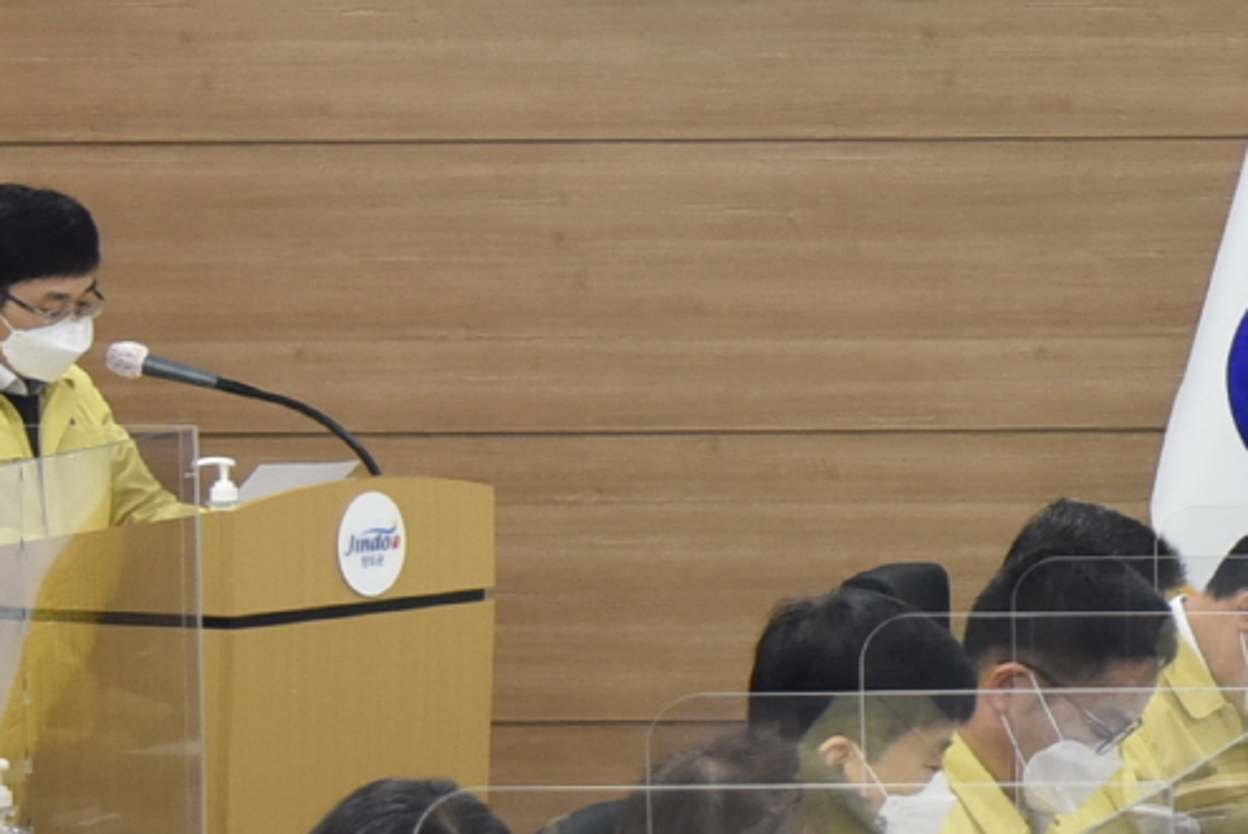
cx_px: 2670
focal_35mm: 196
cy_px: 452
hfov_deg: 9.6
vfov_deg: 7.0
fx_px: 6798
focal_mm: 44
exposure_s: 1/125
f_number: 4.5
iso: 800
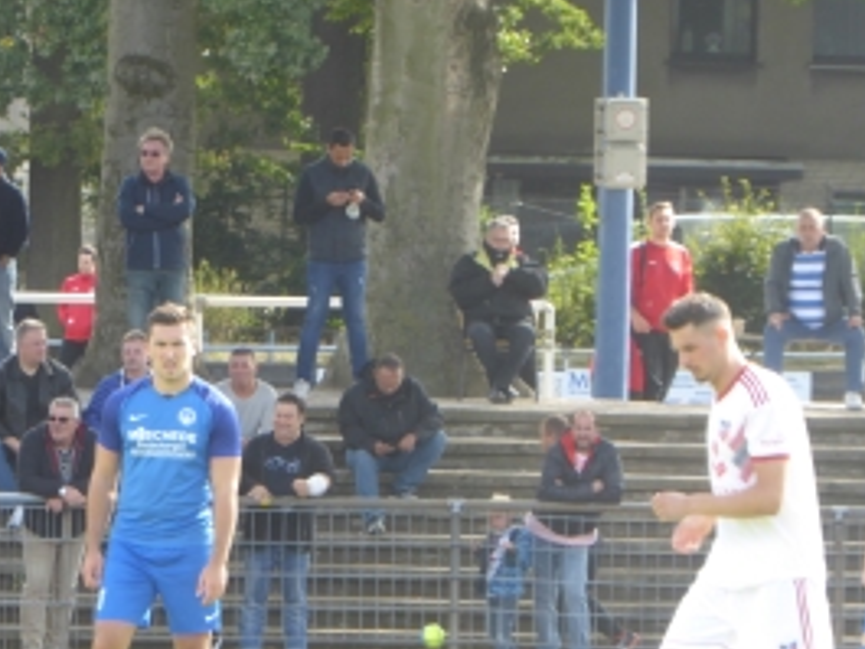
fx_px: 14750
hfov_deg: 3.4
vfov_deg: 2.5
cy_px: 408
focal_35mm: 590
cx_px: 284
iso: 125
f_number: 6
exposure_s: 1/80
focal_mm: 62.1
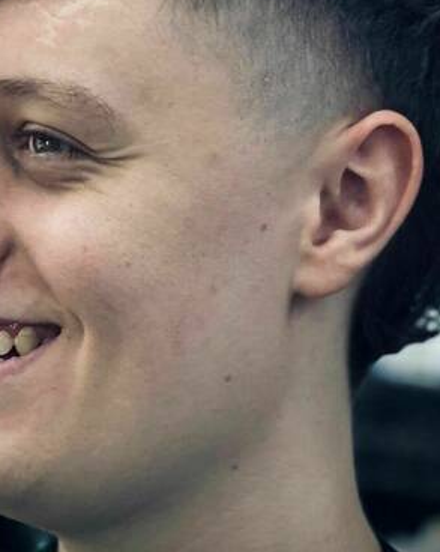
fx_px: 2005
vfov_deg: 15.6
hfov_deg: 12.5
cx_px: 206
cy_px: 162
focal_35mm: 123
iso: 160
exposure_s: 1/50
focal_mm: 9
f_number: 2.8
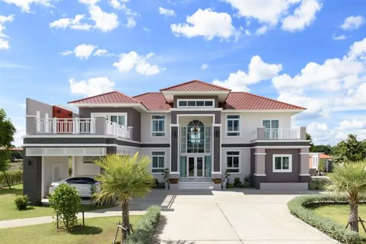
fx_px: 193
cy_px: 122
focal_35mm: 19
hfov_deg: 86.9
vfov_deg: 64.6
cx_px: 183
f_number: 11
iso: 100
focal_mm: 19
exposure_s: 1/125
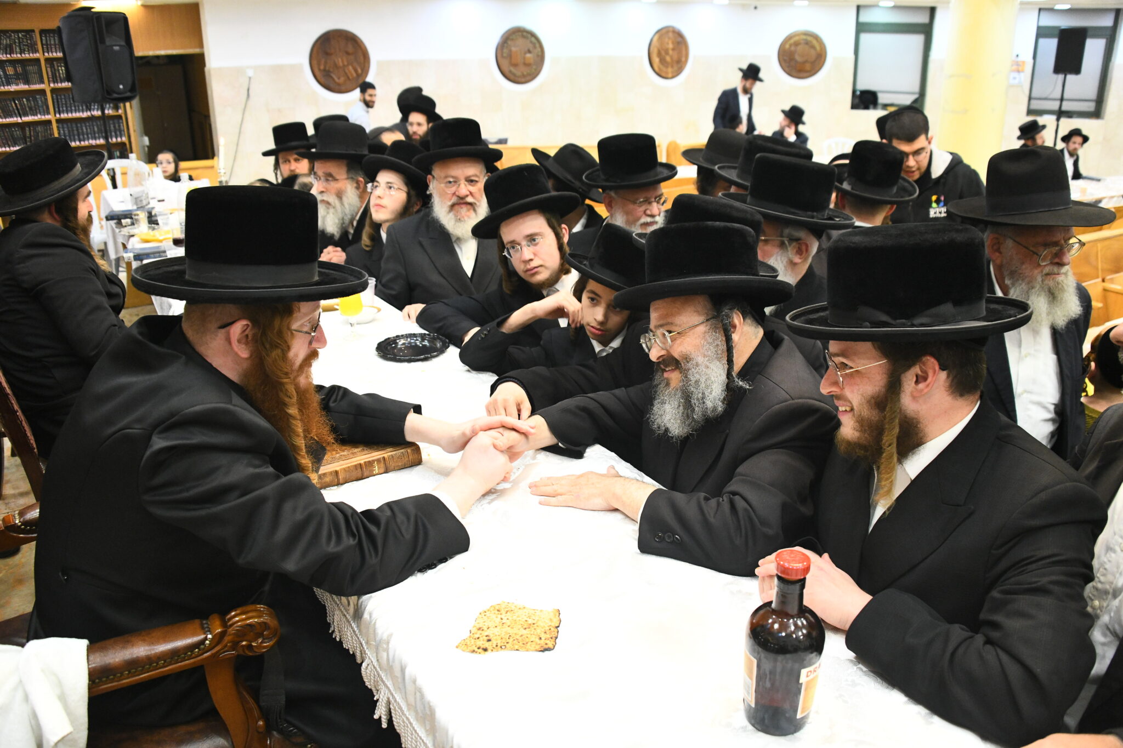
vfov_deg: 46.4
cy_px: 374
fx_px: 873
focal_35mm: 28
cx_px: 562
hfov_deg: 65.5
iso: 4000
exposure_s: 1/160
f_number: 5
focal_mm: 28
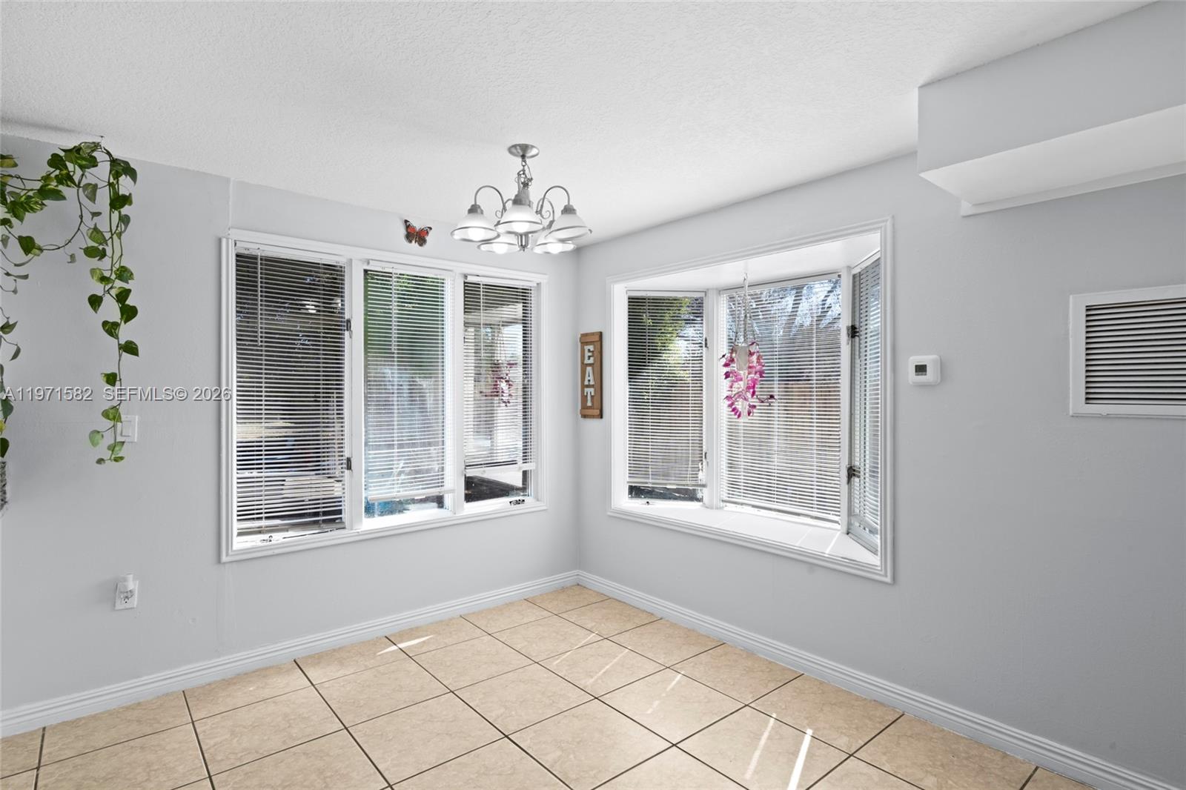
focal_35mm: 18
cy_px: 395
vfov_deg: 67.4
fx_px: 593
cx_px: 593
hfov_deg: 90.0
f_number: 11
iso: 320
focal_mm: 18
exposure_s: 1/30
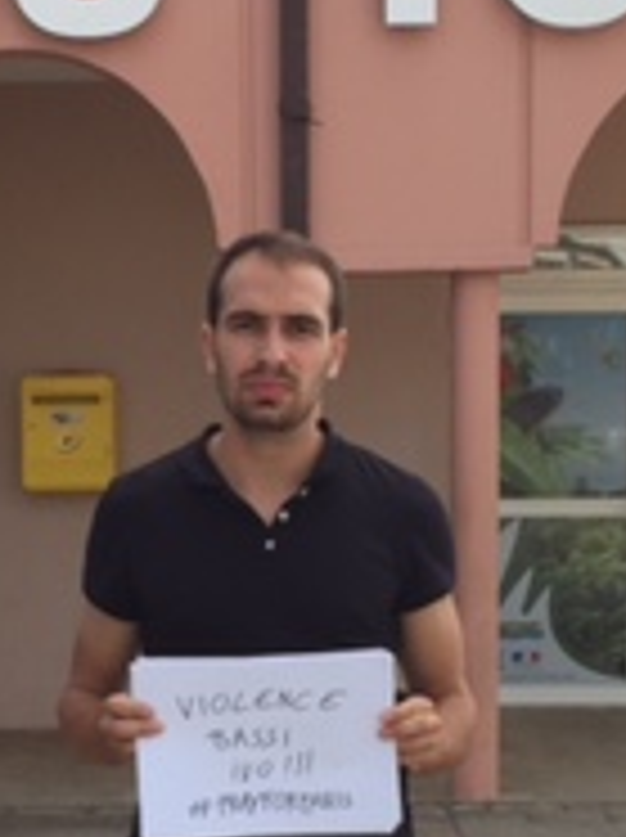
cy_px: 621
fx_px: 2417
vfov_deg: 19.5
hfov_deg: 14.7
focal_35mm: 100
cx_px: 167
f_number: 2.2
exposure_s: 1/898
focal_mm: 4.15
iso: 32
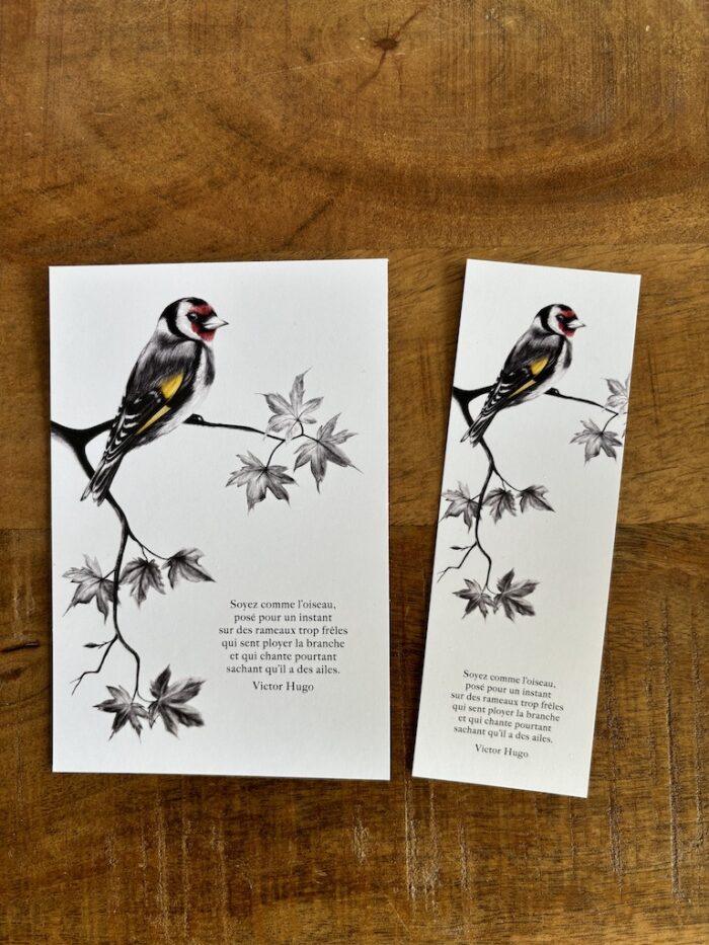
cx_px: 354
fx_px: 710
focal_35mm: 26
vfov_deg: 67.3
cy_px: 472
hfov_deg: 53.1
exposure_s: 1/247
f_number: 1.6
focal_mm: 5.96
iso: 40
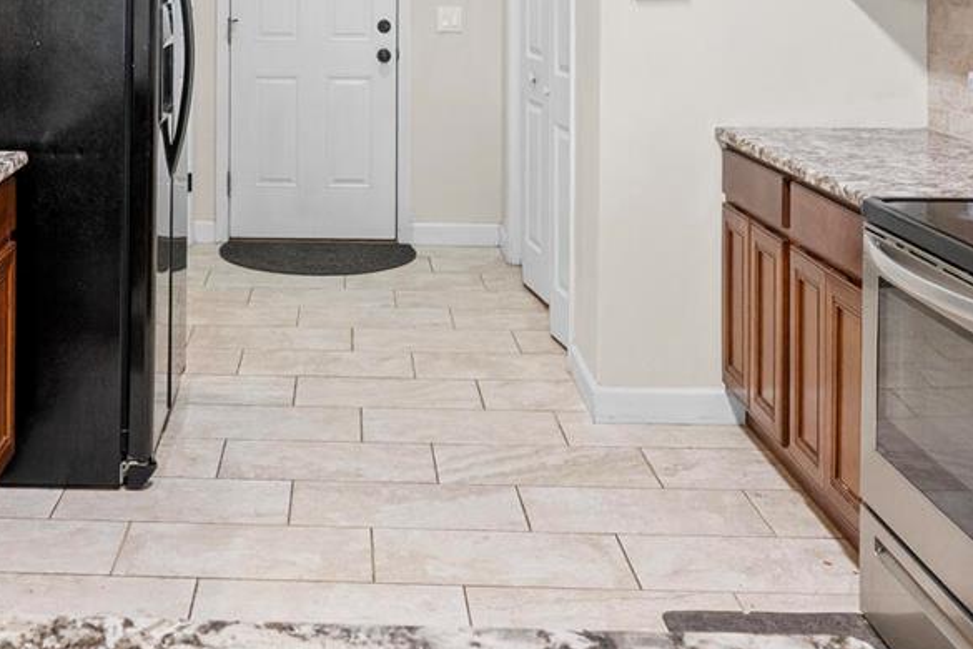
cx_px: 283
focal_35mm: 49
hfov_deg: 39.6
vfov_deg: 25.5
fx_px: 1324
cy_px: -64
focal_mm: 14
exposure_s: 1/3
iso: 500
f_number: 8
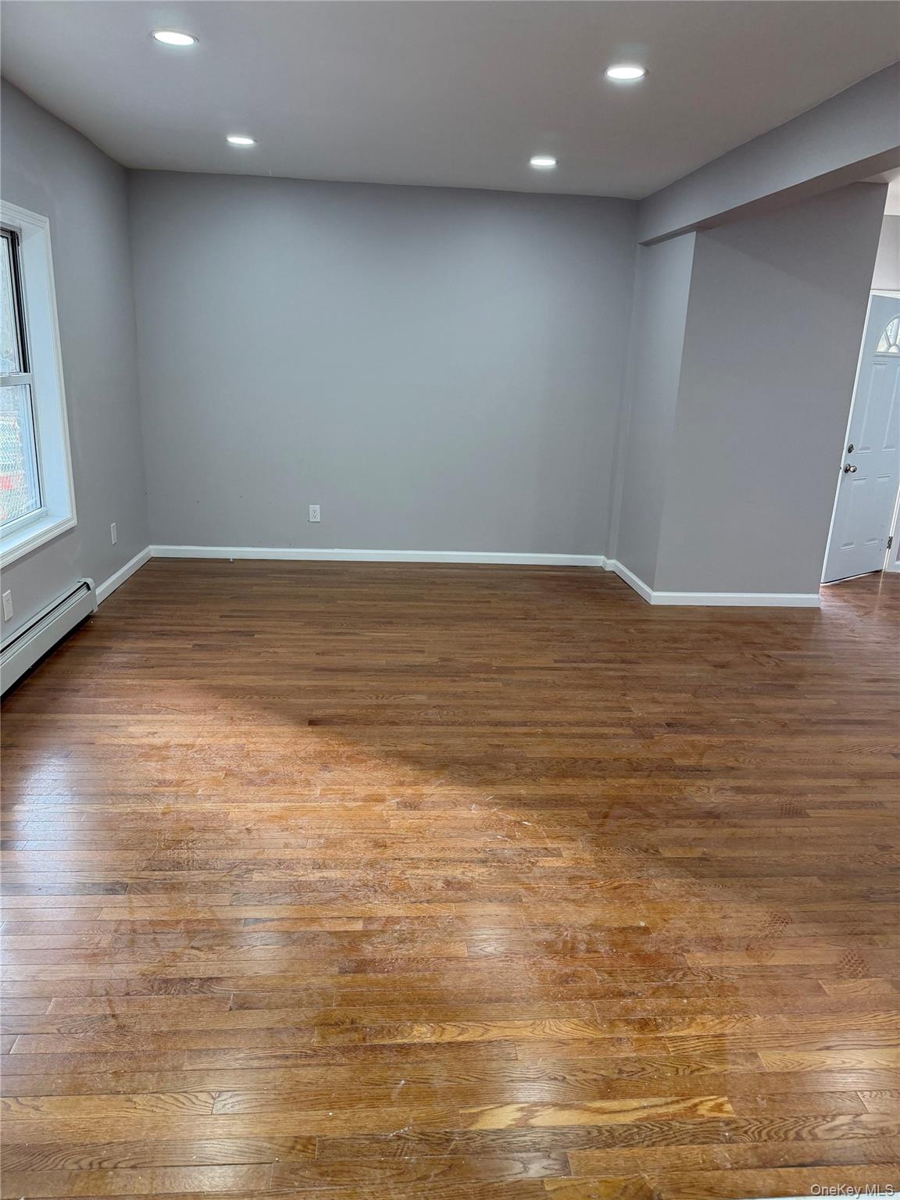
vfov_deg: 71.6
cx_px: 450
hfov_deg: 56.8
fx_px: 832
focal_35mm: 24
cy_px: 600
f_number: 1.78
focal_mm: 6.76
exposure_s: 1/172
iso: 160
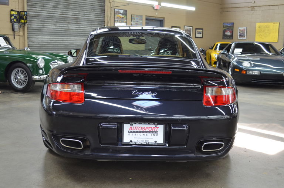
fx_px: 331
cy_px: 94
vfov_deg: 31.7
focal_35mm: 42
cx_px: 142
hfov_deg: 46.5
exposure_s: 1/40
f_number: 4.5
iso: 800
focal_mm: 28
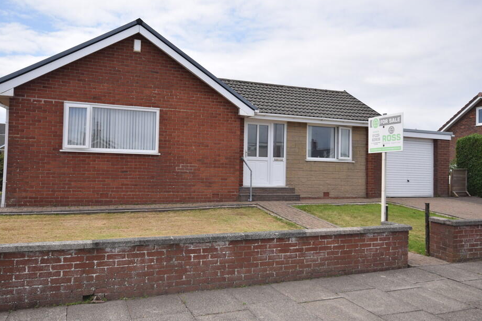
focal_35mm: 30
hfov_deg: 61.9
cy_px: 162
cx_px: 235
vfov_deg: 43.6
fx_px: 402
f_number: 10
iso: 100
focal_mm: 18
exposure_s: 1/200
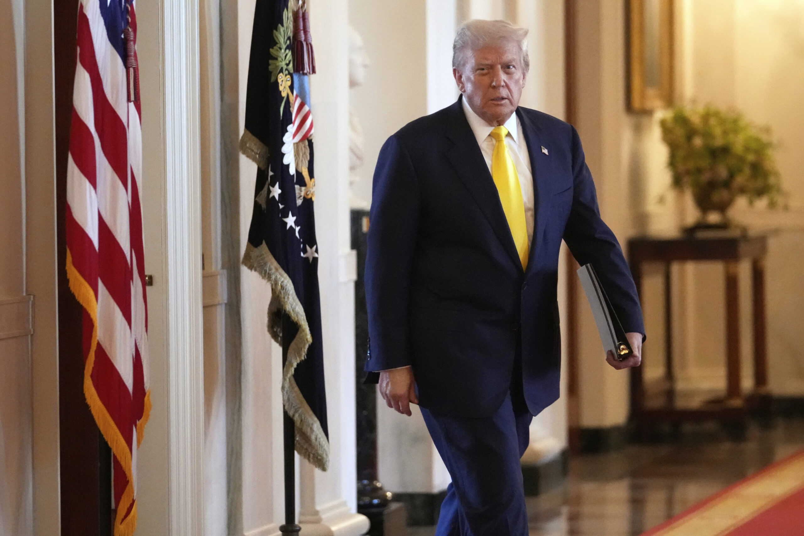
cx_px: 402
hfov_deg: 8.7
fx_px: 5293
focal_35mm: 237
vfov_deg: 5.8
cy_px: 268
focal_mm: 158
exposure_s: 1/400
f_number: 2.8
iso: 8000
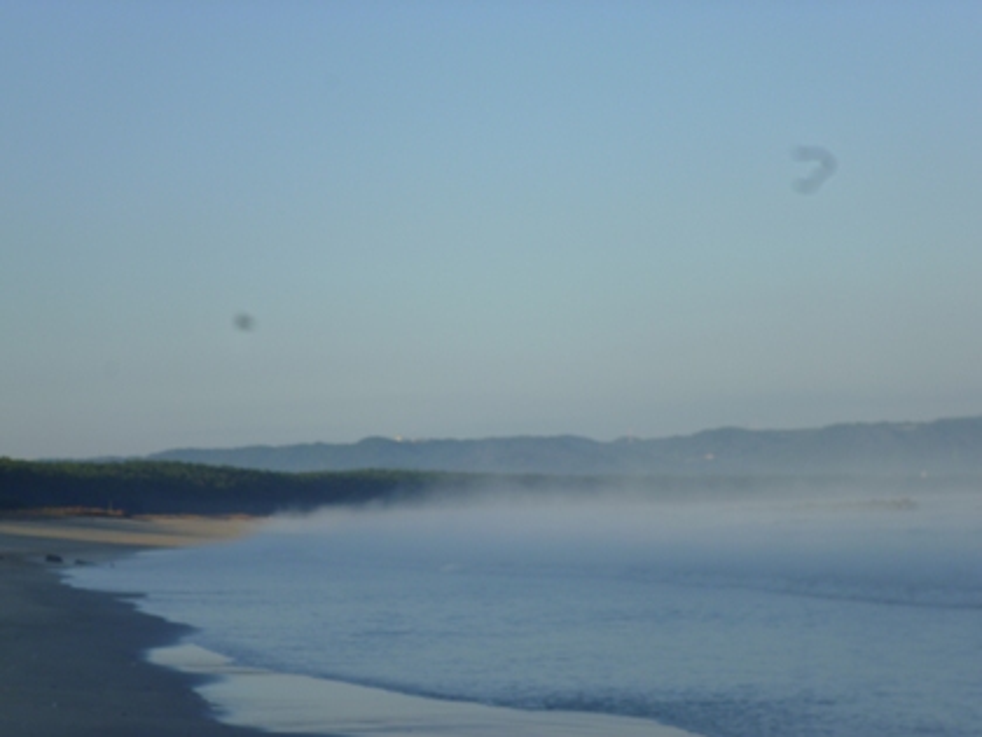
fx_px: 3177
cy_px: 368
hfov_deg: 17.6
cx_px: 491
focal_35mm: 112
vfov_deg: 13.2
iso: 100
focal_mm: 20
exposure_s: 1/200
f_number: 6.5
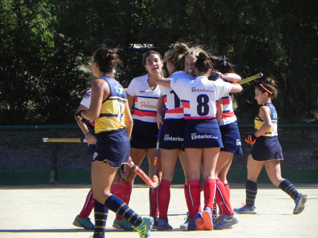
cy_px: 119
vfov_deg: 3.9
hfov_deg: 5.3
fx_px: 3463
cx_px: 159
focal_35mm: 377
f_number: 6.3
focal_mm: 67.2
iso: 160
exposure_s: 1/386
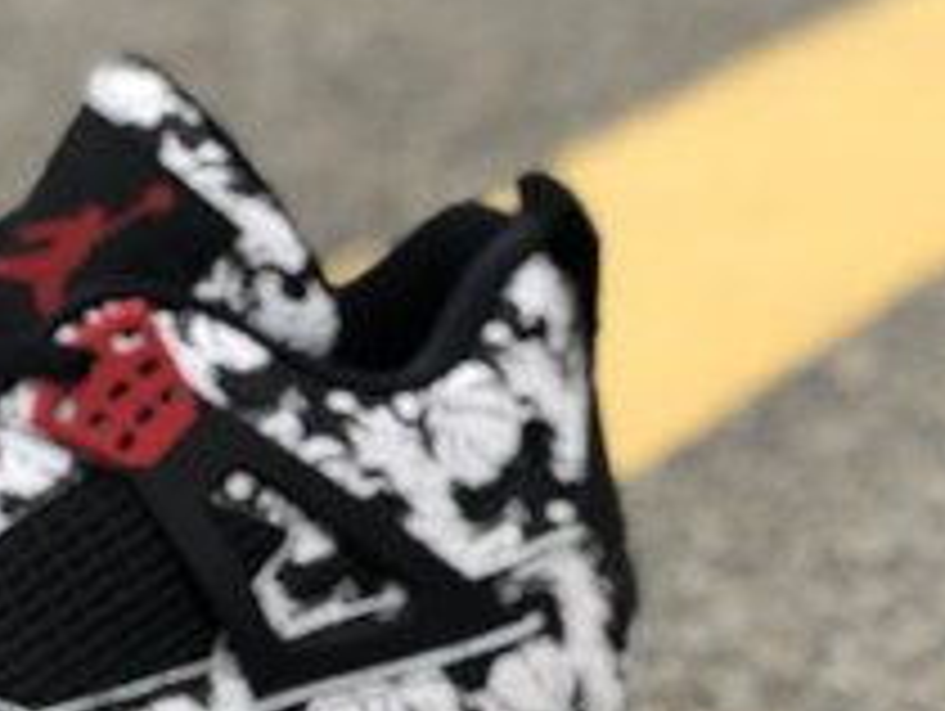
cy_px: 866
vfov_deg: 8.0
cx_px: -662
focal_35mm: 183
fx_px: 5002
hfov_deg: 10.3
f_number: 2.4
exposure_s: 1/169
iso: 16
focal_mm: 6
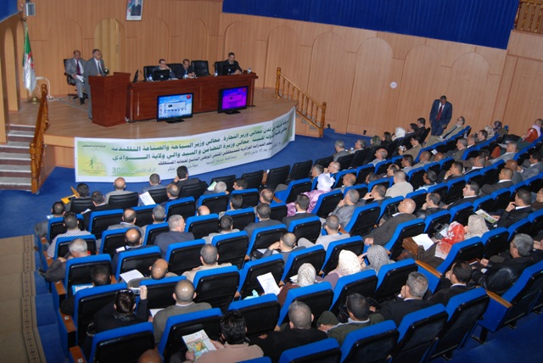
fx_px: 543
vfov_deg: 36.9
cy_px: 182
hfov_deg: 53.1
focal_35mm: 36
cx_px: 272
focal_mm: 24
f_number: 4
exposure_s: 1/60
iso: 400
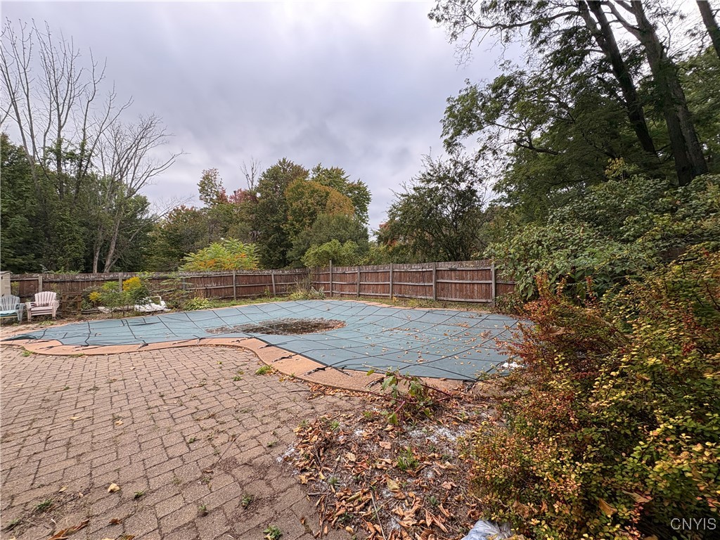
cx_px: 360
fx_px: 291
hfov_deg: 102.1
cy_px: 270
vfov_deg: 85.7
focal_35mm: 14
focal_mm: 2.22
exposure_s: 1/318
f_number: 2.2
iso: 50
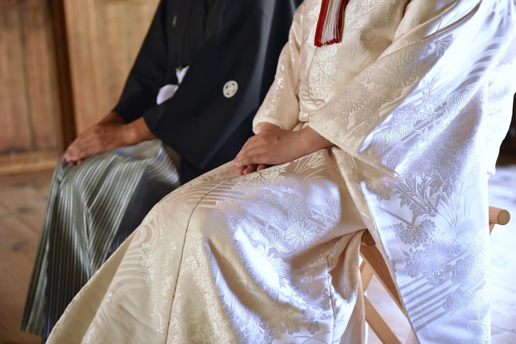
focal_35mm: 70
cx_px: 258
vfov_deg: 19.5
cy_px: 172
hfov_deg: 28.8
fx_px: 1004
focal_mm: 70
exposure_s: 1/160
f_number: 4
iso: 4000
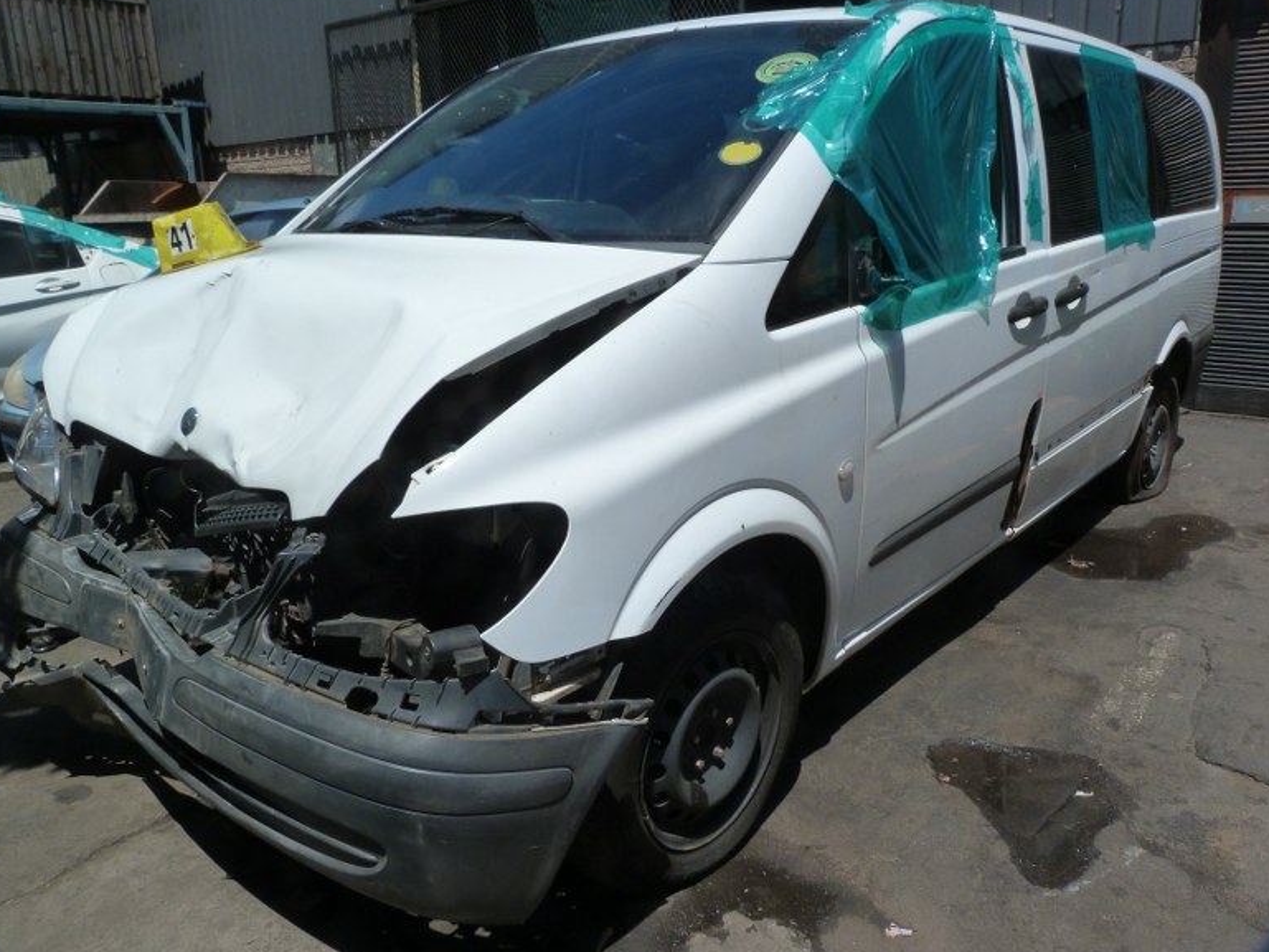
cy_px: 470
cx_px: 642
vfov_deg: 53.1
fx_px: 953
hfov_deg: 67.3
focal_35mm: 26
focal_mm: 4.5
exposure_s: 1/640
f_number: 5.6
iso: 125
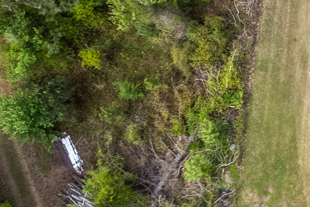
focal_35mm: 145
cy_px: 15
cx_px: 711
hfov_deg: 11.9
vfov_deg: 9.4
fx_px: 1249
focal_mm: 8.38
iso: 100
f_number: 2.8
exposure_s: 1/500
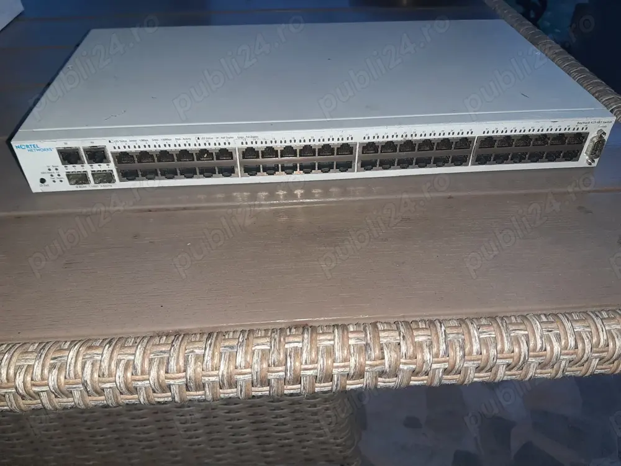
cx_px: 310
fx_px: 484
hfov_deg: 65.3
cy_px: 233
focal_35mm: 27
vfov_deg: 51.4
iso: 50
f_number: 1.7
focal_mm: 3.93
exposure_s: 1/50
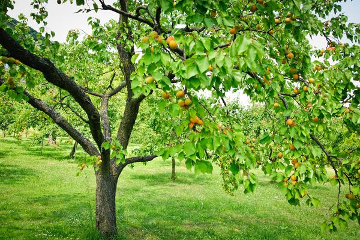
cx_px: 180
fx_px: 320
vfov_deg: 41.0
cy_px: 120
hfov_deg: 58.8
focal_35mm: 32
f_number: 7.1
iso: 200
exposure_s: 1/125
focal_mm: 32
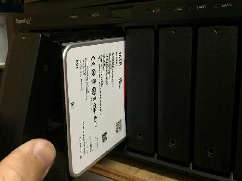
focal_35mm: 29
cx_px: 121
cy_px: 90
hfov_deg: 61.7
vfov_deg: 48.2
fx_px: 203
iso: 320
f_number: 2.2
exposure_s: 1/25
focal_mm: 4.15
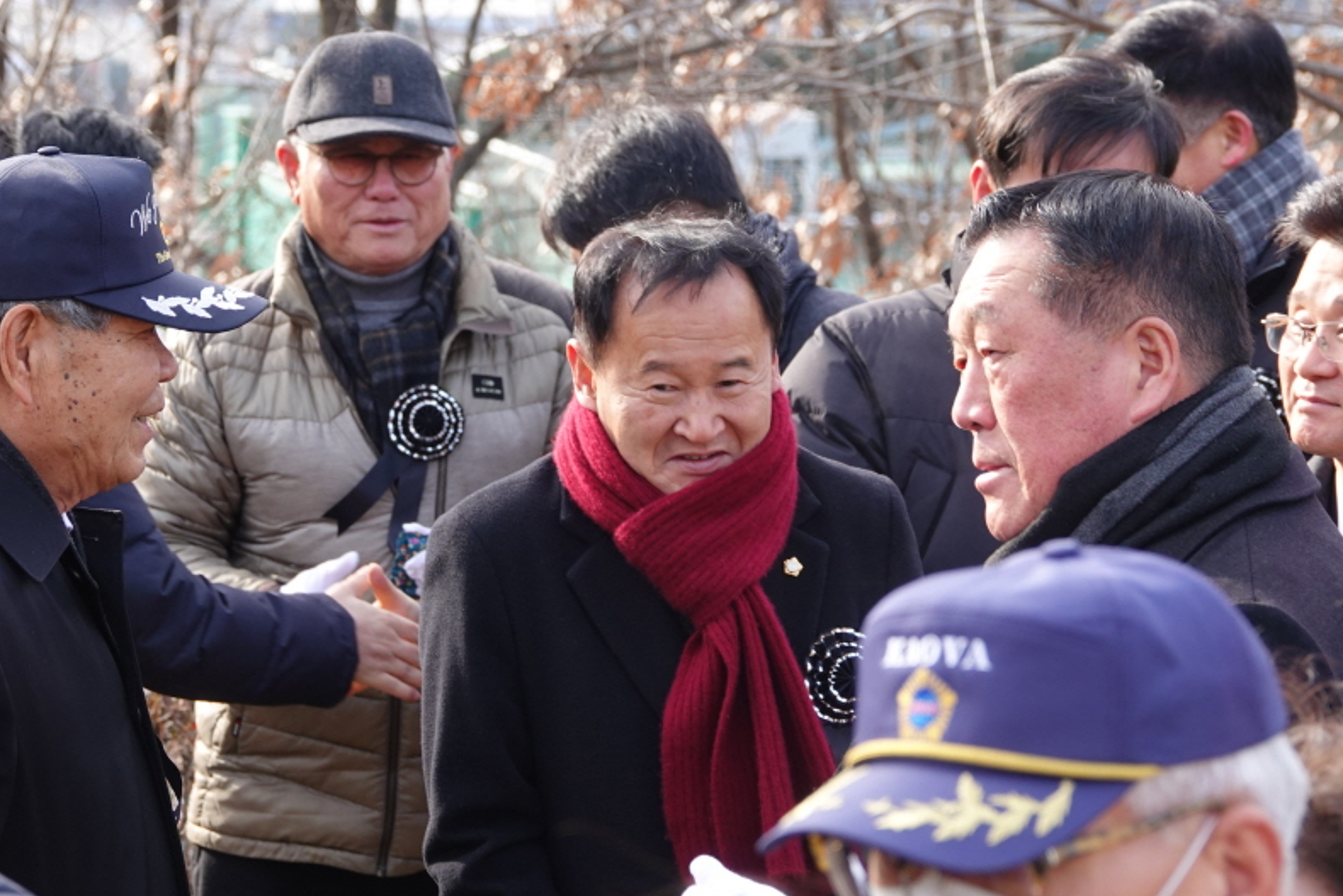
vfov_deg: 8.0
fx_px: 6380
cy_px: 479
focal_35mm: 171
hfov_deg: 12.0
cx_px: 696
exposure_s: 1/160
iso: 160
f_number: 4
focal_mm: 49.51
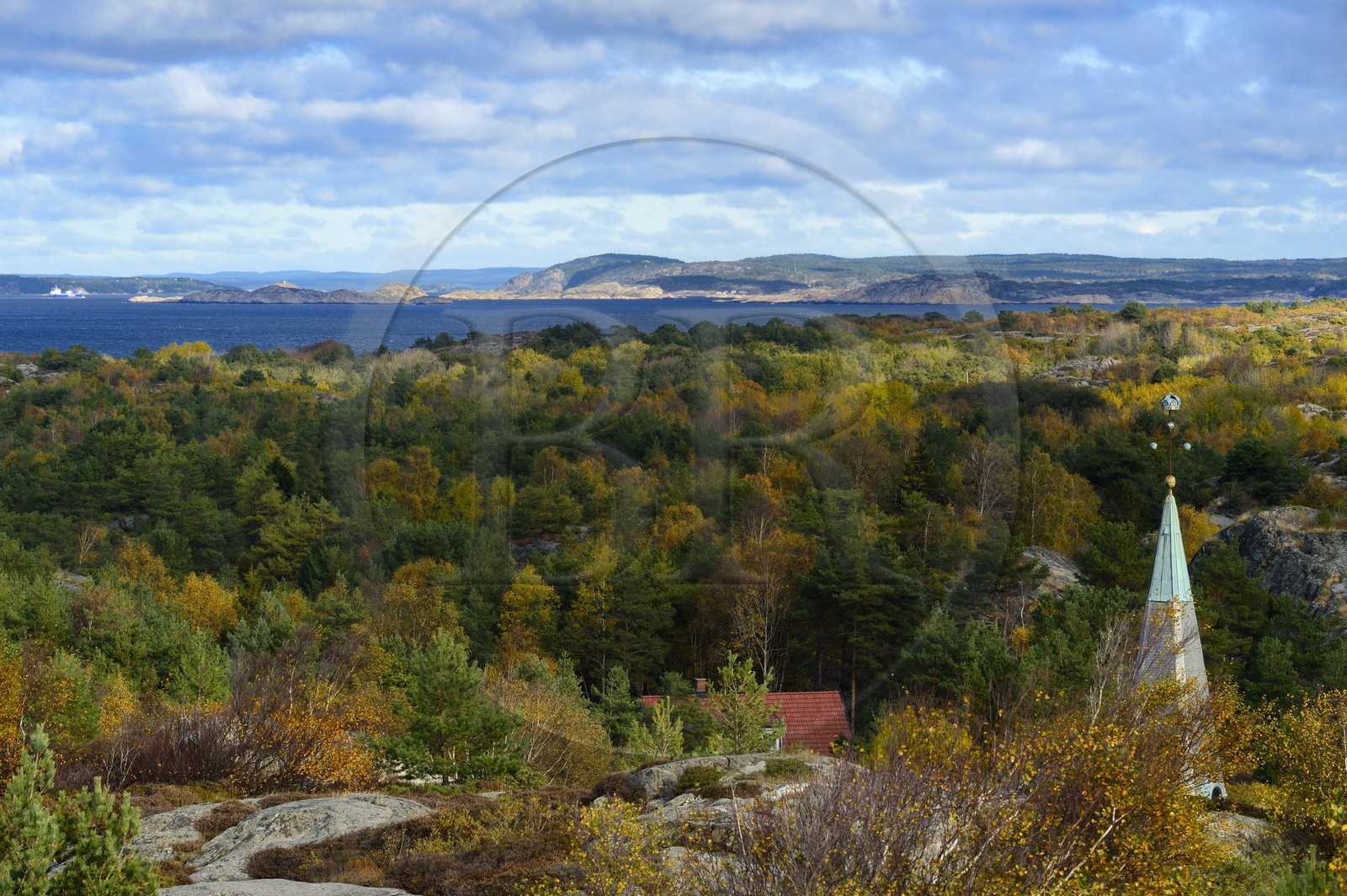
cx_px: 674
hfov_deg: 14.2
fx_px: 5421
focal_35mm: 145
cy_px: 448
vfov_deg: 9.4
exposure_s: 1/250
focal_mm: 145
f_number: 11
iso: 200
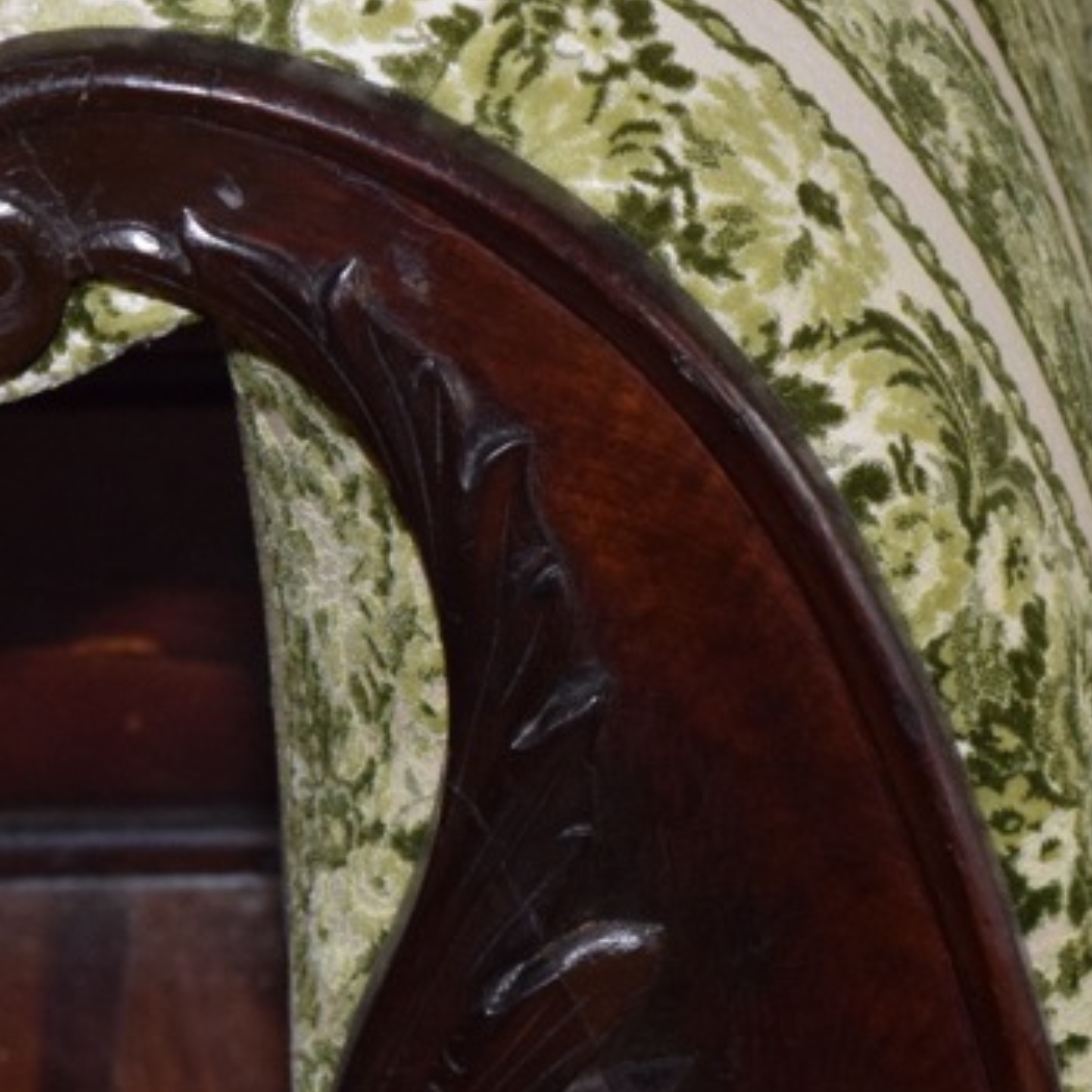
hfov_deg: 8.7
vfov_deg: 8.7
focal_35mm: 200
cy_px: 654
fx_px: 7146
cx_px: 537
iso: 2200
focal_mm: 55
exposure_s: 1/60
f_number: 5.6
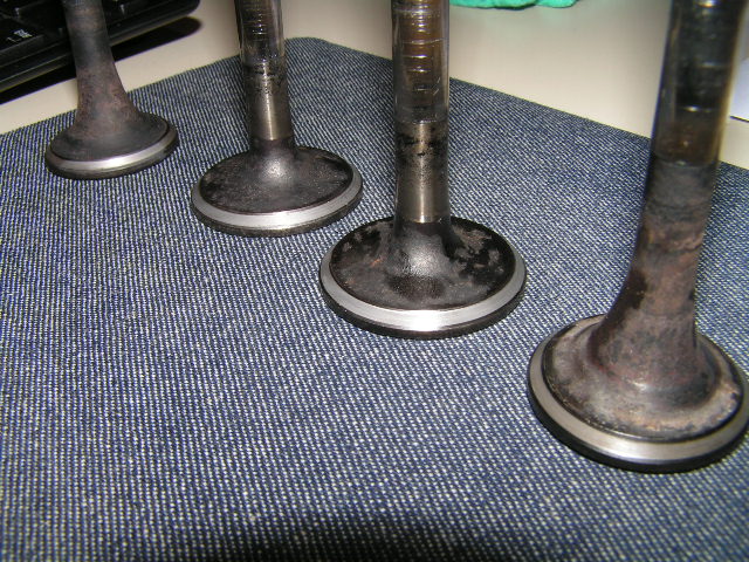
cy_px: 281
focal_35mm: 38
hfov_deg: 49.0
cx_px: 374
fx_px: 822
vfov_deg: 37.7
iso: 50
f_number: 6.3
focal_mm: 6.3
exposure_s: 1/40
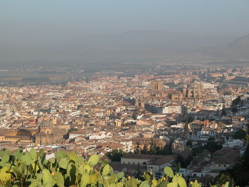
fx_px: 834
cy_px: 94
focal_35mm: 116
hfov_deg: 17.0
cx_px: 124
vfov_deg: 12.8
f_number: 5.3
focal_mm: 29.5
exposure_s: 1/440
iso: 100
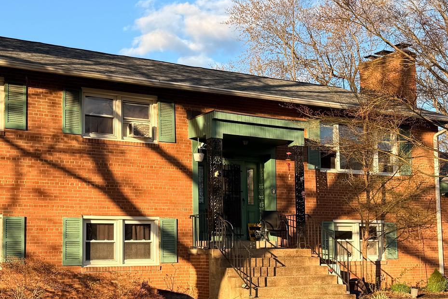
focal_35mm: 55
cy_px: 196
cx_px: 224
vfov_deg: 24.5
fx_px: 685
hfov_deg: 36.2
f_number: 1.78
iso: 80
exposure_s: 1/1464
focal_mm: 6.76
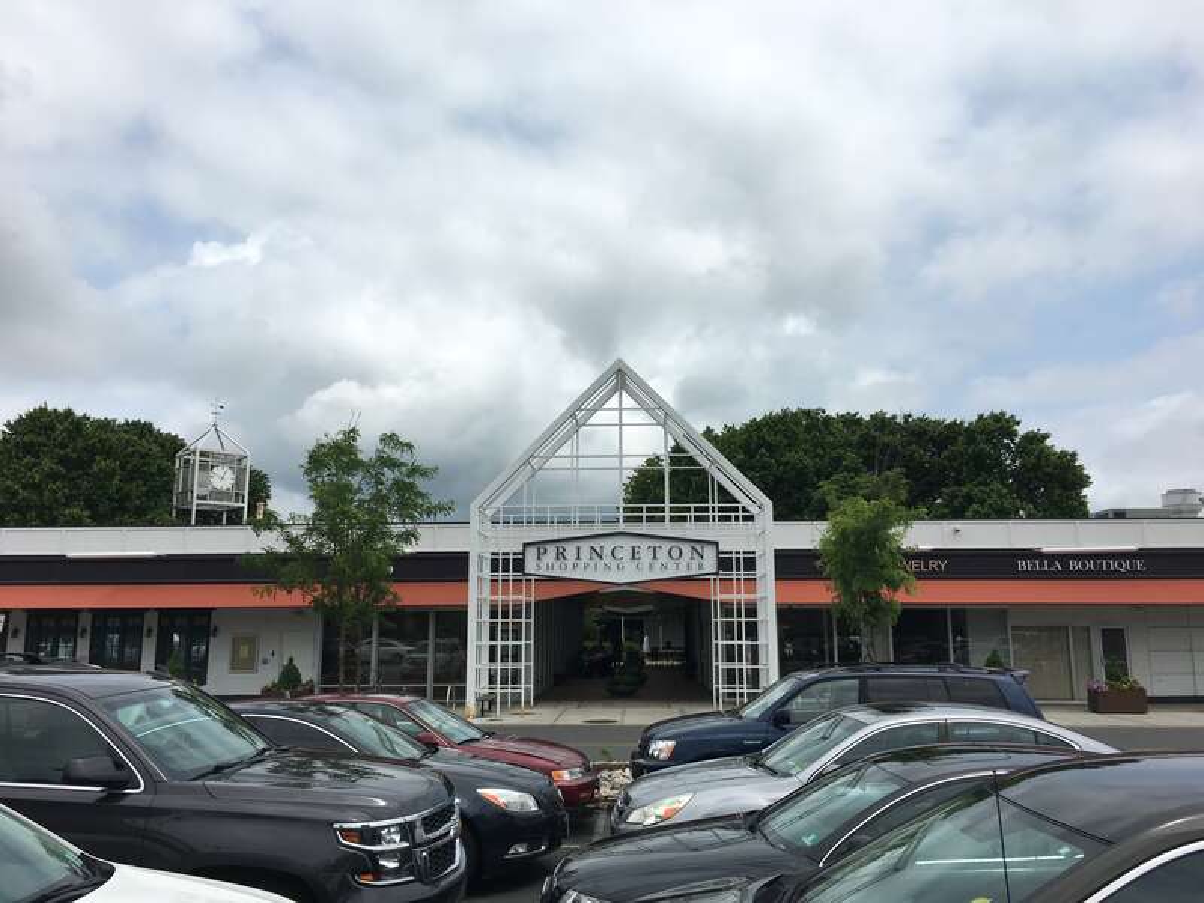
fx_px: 1009
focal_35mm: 29
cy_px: 452
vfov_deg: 48.2
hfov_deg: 61.7
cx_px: 602
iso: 25
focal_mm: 4.15
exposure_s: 1/3344
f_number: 2.2
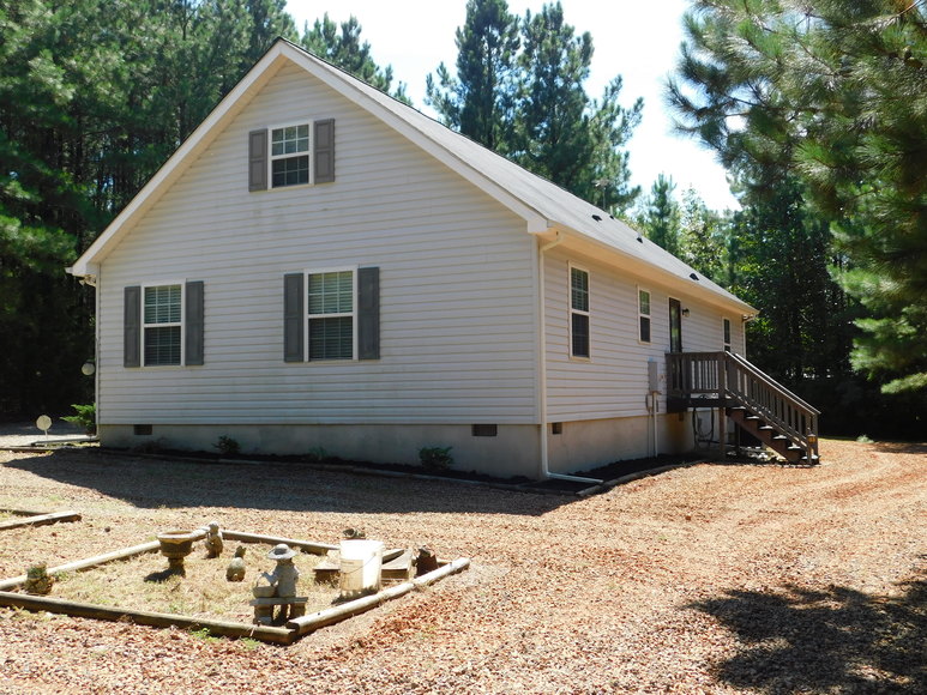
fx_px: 964
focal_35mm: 36
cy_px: 348
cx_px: 464
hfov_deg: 51.3
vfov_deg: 39.7
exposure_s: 1/500
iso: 125
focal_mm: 6.3
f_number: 3.5
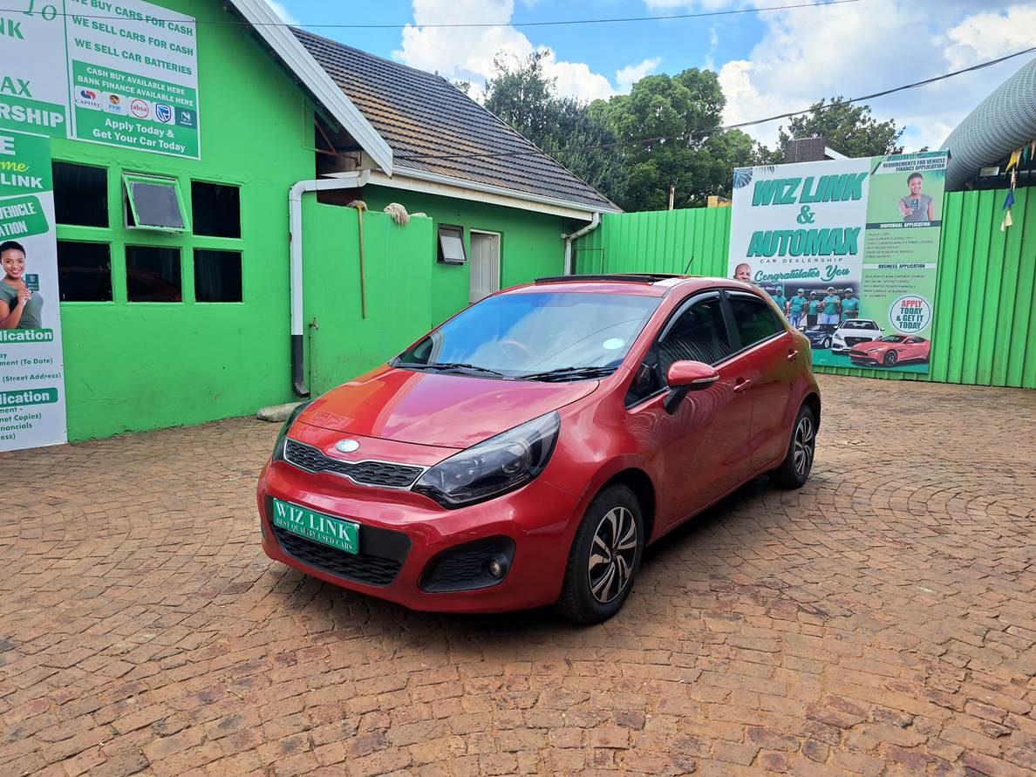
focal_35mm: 24
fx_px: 718
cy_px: 388
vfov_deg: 56.8
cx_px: 518
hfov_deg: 71.6
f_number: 1.8
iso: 50
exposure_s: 1/260
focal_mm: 5.23
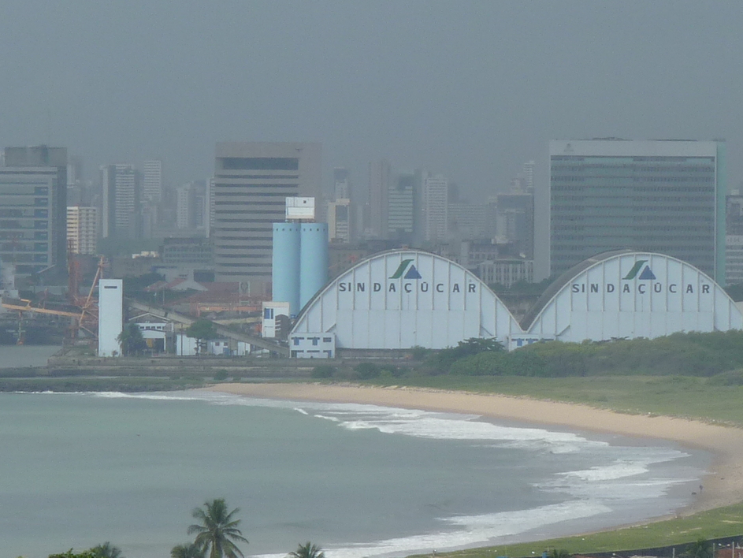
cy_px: 201
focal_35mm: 575
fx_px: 12347
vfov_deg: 2.6
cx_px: 375
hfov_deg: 3.4
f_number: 6.3
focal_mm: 38.5
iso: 80
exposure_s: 1/500
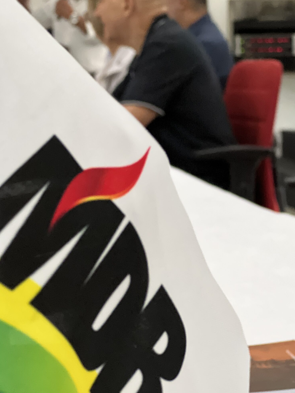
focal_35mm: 100
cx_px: 133
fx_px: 1136
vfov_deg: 19.6
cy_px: 178
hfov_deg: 14.8
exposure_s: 1/30
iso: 320
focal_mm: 9
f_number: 2.8
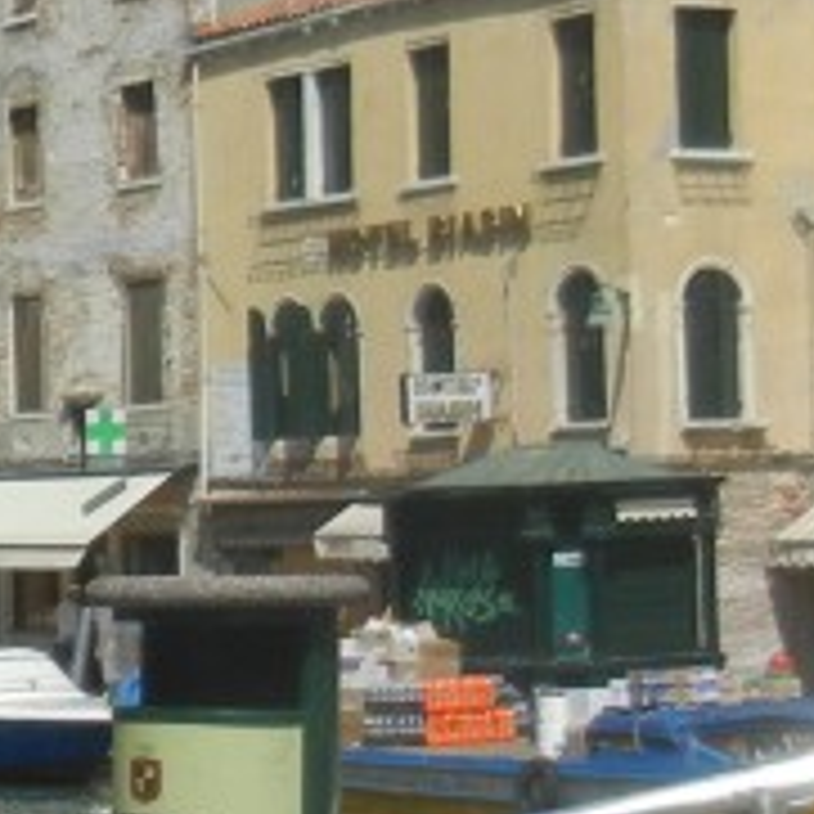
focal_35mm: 150
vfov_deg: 11.6
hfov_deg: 10.7
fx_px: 3991
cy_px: 540
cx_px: -810
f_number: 7
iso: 160
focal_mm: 5.4
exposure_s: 1/607
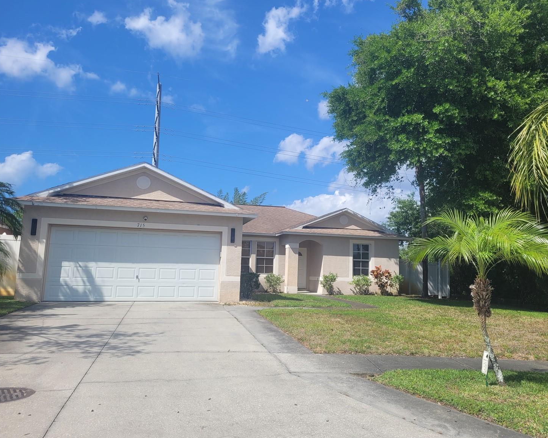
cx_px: 297
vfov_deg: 51.5
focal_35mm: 28
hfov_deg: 62.1
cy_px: 219
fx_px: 454
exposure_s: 1/2790
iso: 40
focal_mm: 5.4
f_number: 1.8
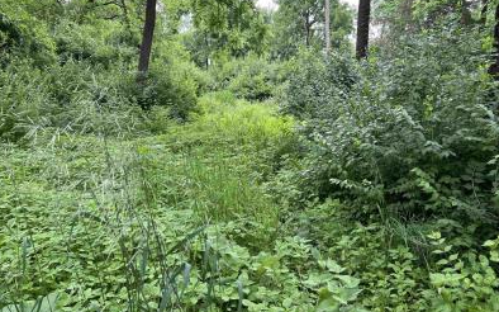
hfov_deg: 66.5
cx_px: 248
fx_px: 381
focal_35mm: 28
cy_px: 133
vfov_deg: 44.4
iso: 40
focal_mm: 5.7
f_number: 1.5
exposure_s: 1/217
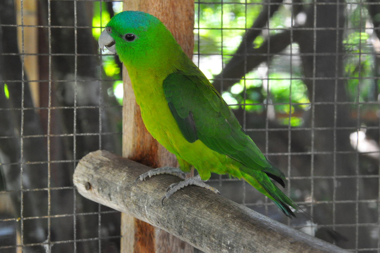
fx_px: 1297
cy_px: 126
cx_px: 190
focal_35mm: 123
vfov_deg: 11.1
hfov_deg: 16.7
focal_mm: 82
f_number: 10
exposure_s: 1/20
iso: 1600
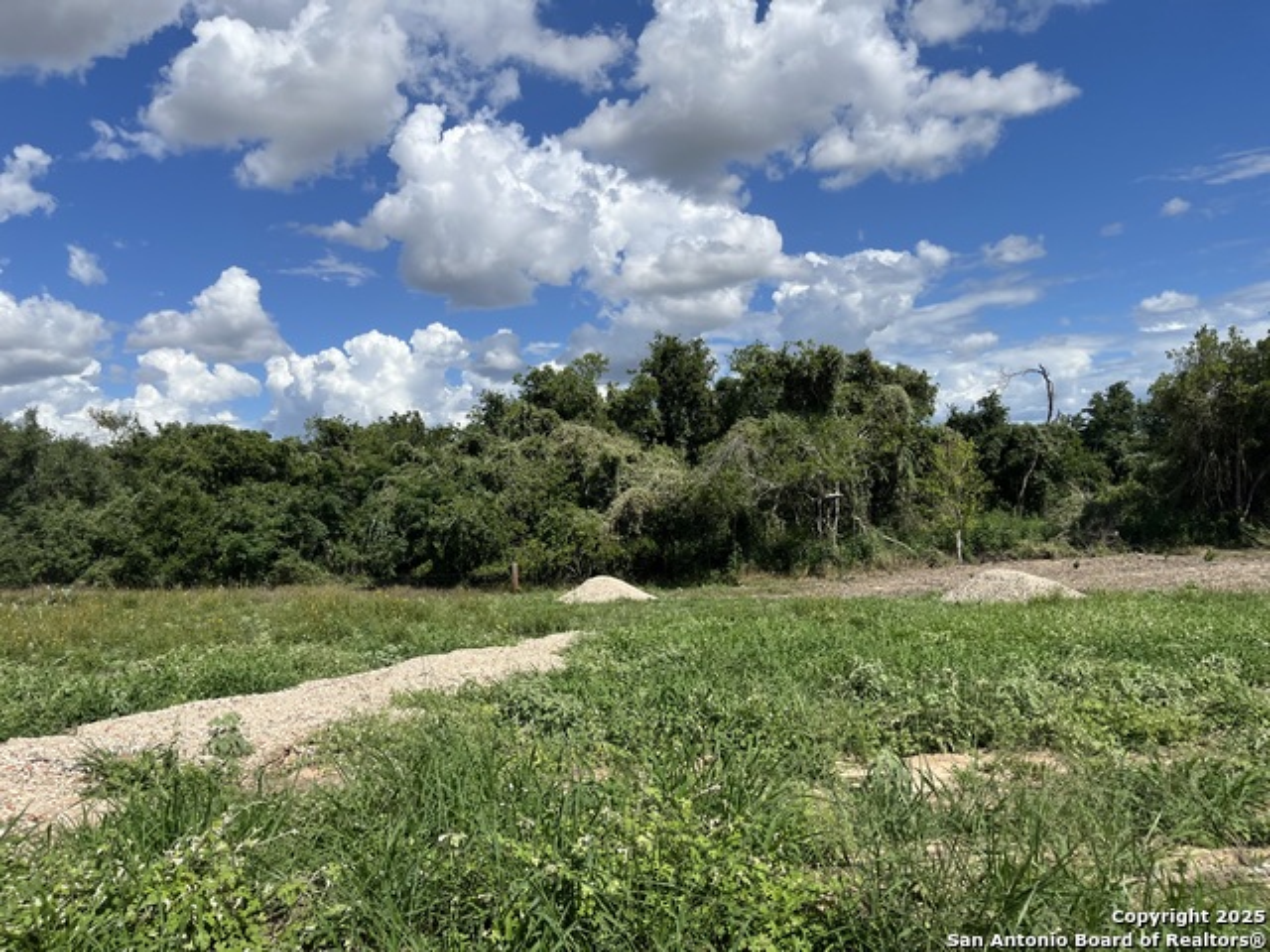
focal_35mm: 26
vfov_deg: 53.1
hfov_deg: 67.3
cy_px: 476
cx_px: 635
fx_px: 954
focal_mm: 5.1
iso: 50
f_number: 1.6
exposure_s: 1/5319
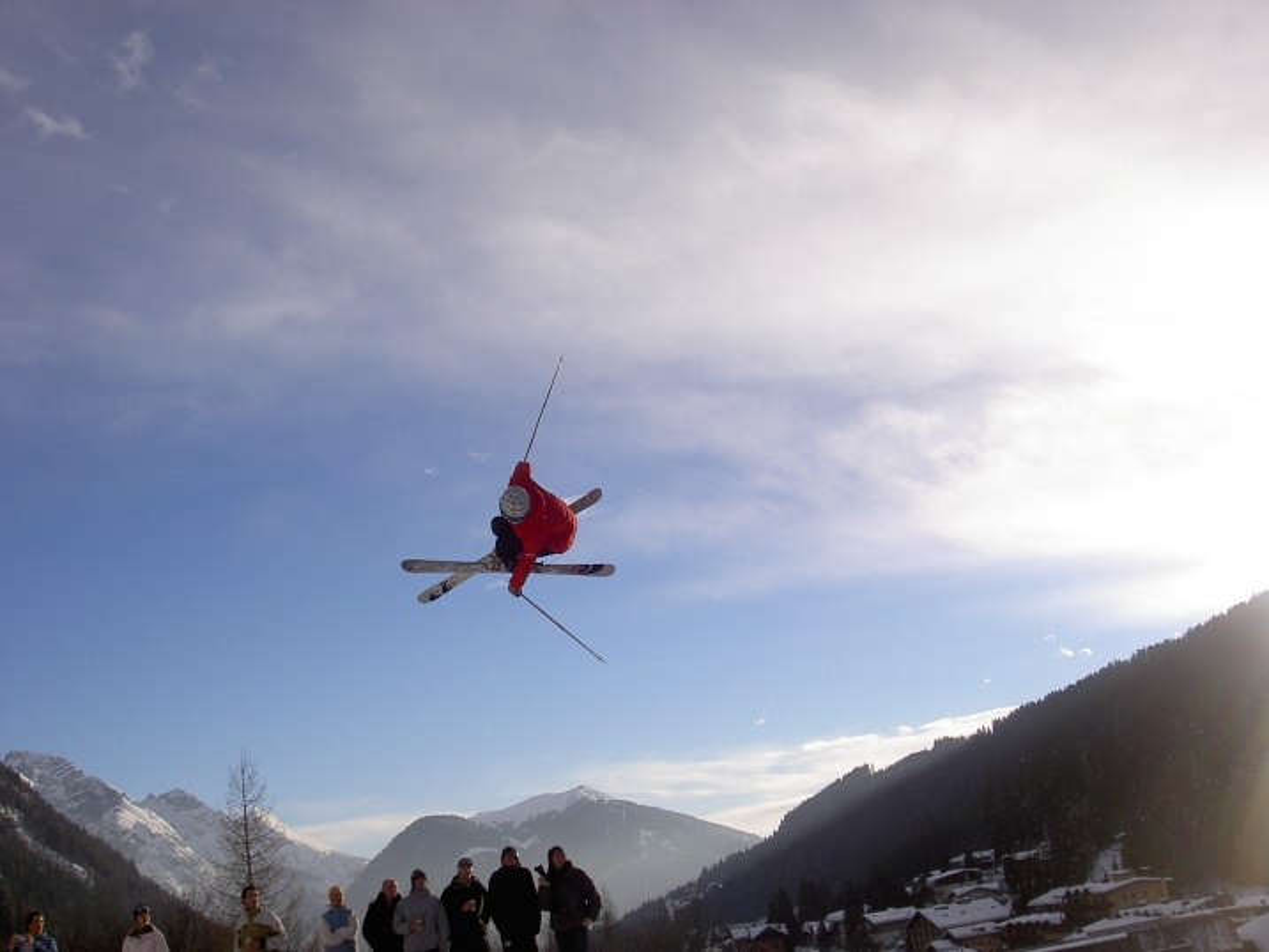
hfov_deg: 47.9
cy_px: 476
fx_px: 1430
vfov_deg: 36.8
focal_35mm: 39
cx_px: 634
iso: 100
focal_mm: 8
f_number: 4.7
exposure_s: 1/1000
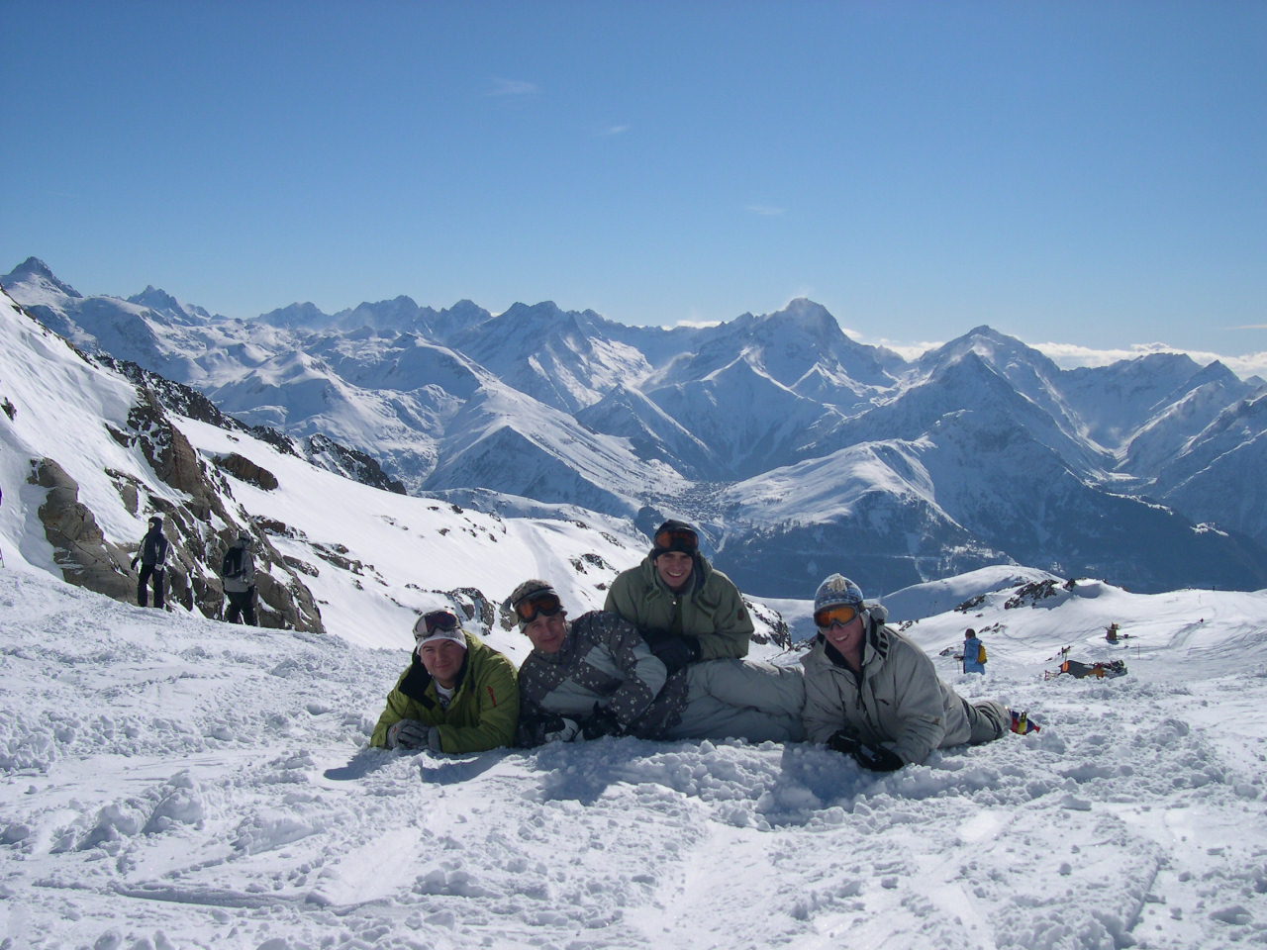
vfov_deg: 37.7
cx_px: 634
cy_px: 475
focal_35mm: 38
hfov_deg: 49.0
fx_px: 1391
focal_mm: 8
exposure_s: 1/652
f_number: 7.6
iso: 100
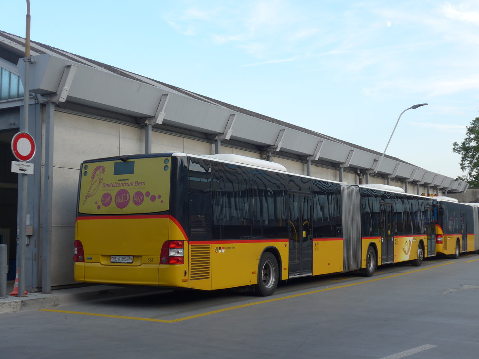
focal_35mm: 46
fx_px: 637
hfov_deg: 41.2
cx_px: 240
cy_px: 180
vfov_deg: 31.5
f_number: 3
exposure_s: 1/200
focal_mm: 9.5
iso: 80
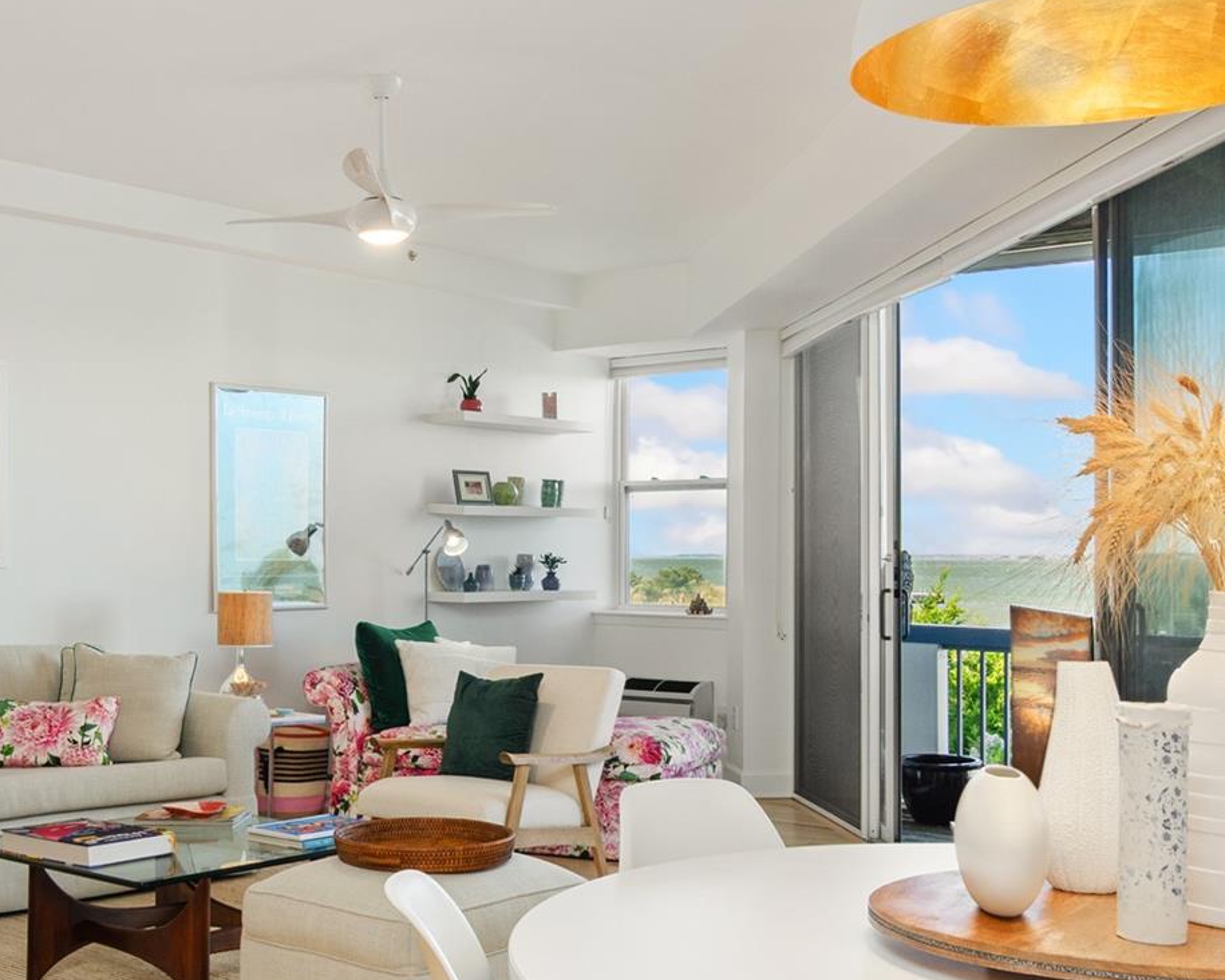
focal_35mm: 44
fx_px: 1595
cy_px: 487
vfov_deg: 34.2
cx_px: 400
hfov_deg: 41.4
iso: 200
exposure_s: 1/3
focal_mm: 14
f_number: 8
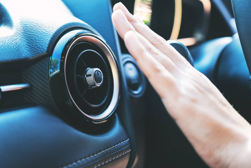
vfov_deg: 21.2
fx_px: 446
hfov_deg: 31.4
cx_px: 126
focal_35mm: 64
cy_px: 84
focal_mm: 42.7
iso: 640
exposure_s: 1/60
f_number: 2.8
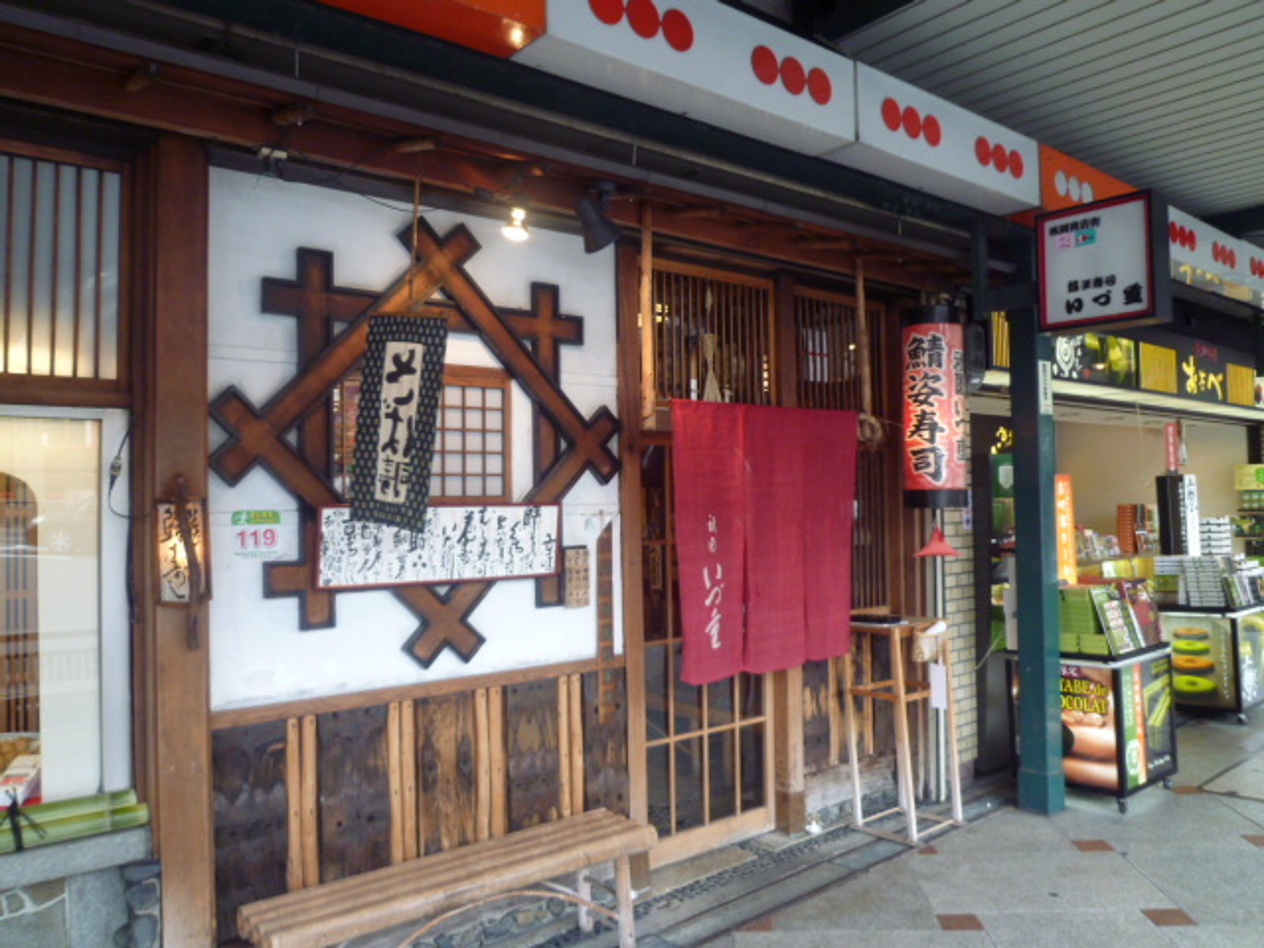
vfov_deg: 54.9
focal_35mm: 25
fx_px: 913
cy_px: 474
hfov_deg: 69.4
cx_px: 632
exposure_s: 1/60
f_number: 2.8
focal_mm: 4.5
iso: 200
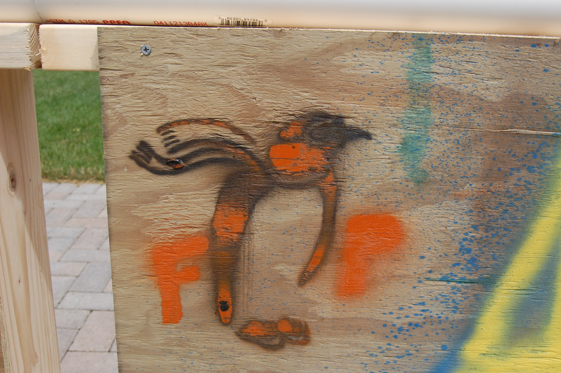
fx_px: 560
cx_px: 280
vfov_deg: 36.8
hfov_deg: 53.2
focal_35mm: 36
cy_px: 186
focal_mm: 24
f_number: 9
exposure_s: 1/320
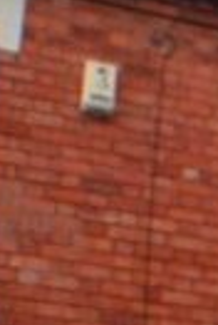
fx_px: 1735
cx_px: 684
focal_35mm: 192
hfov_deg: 6.5
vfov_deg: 10.4
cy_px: 428
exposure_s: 1/320
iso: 200
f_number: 8
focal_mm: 24
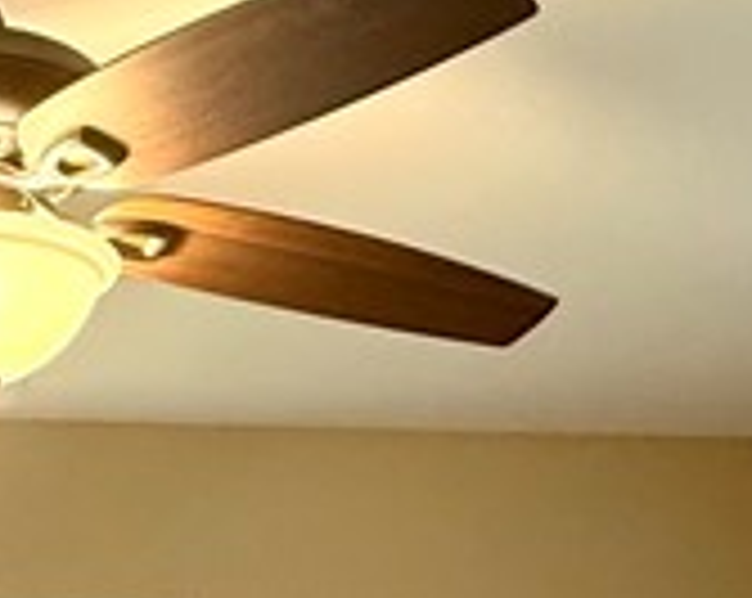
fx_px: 1866
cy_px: 1120
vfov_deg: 15.4
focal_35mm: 84
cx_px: 32
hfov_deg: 22.1
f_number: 2.2
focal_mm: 2.22
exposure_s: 1/60
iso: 320
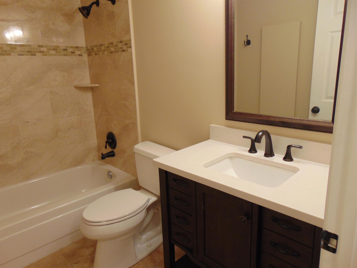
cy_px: 134
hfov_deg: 69.4
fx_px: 258
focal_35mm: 25
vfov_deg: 54.9
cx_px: 178
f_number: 3
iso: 160
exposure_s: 1/30
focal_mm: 4.5
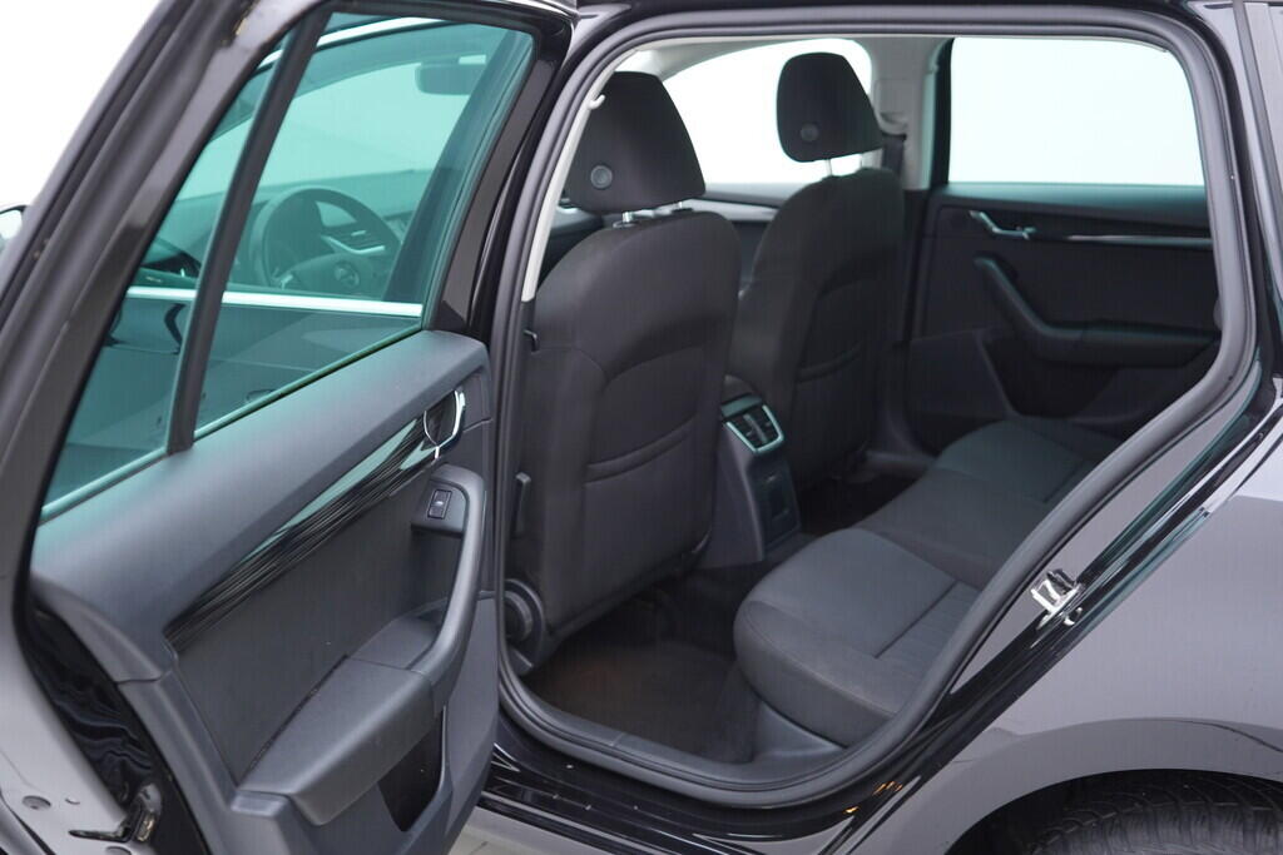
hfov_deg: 53.1
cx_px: 642
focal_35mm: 36
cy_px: 428
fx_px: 1283
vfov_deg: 36.9
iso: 250
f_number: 2.8
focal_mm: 24
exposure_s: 1/40
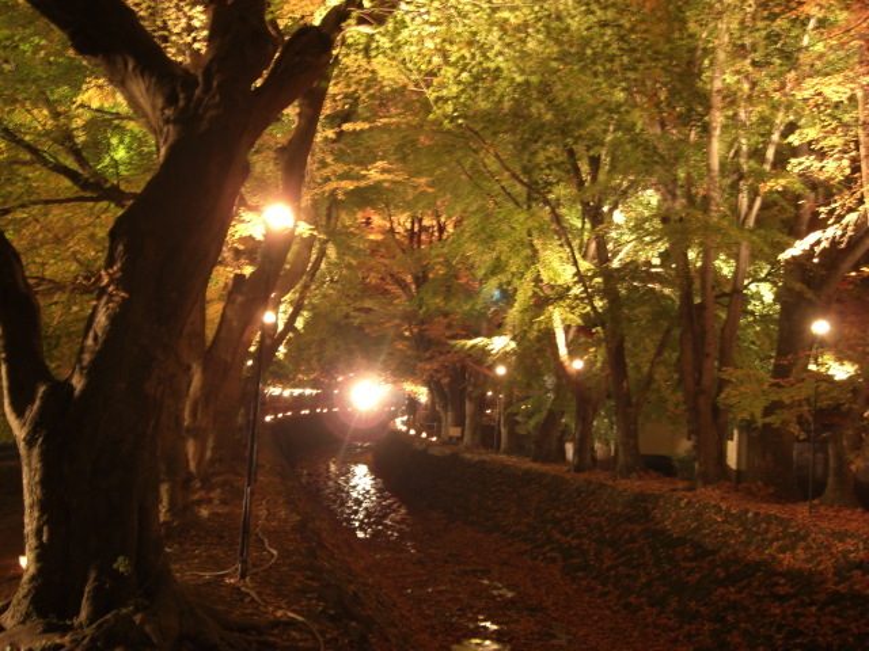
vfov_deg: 37.7
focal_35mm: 38
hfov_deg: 49.0
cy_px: 326
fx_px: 954
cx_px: 434
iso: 80
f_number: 2.8
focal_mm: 7.9
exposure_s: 2
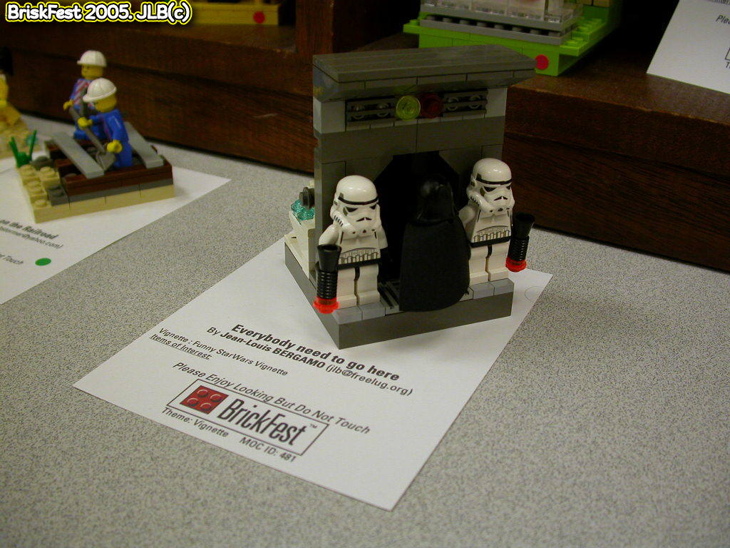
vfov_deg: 37.7
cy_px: 274
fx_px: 801
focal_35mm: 38
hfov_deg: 49.0
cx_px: 365
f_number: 2.6
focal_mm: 7.85
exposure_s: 1/13.5
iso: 100
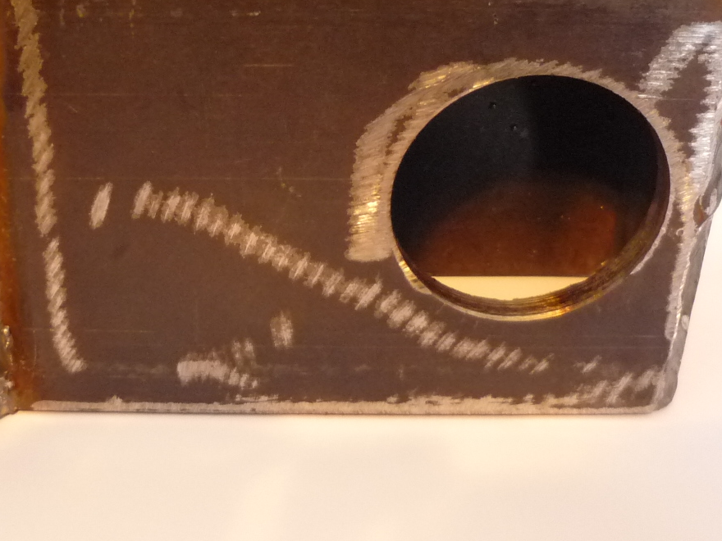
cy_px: 158
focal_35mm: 60
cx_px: 233
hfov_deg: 31.9
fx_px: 1251
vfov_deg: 24.2
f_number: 2.8
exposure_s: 1/8
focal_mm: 5.5
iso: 400
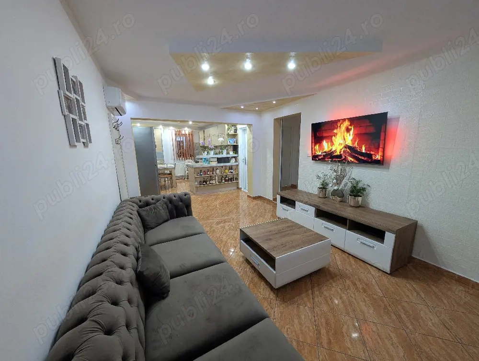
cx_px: 240
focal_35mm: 12
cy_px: 180
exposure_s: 1/33.4
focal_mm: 2.02
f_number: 1.7
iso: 75
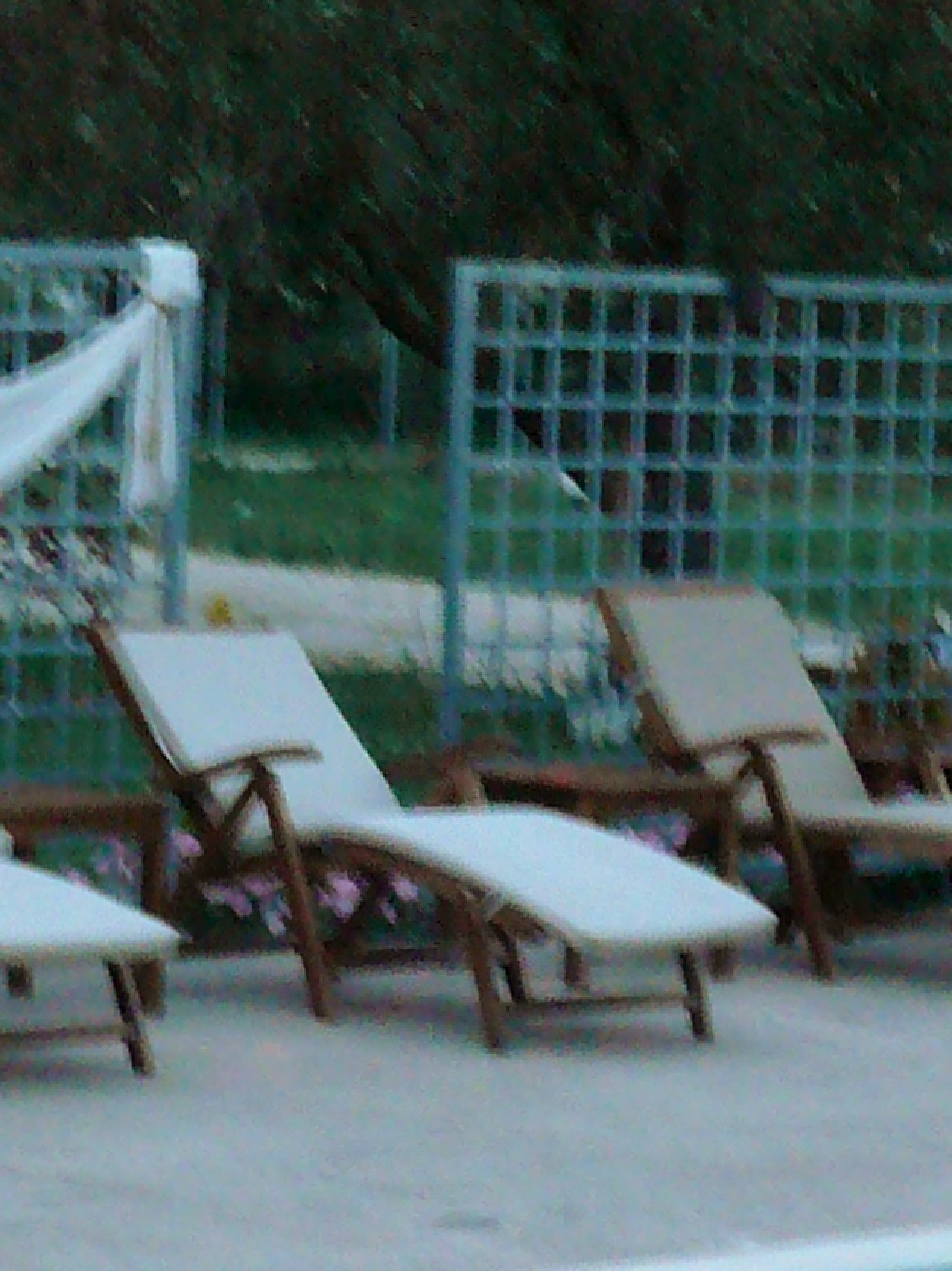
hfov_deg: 9.6
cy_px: 806
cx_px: 447
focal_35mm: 154
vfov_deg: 12.8
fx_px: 5653
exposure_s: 1/8
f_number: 3.3
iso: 200
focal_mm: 6.9
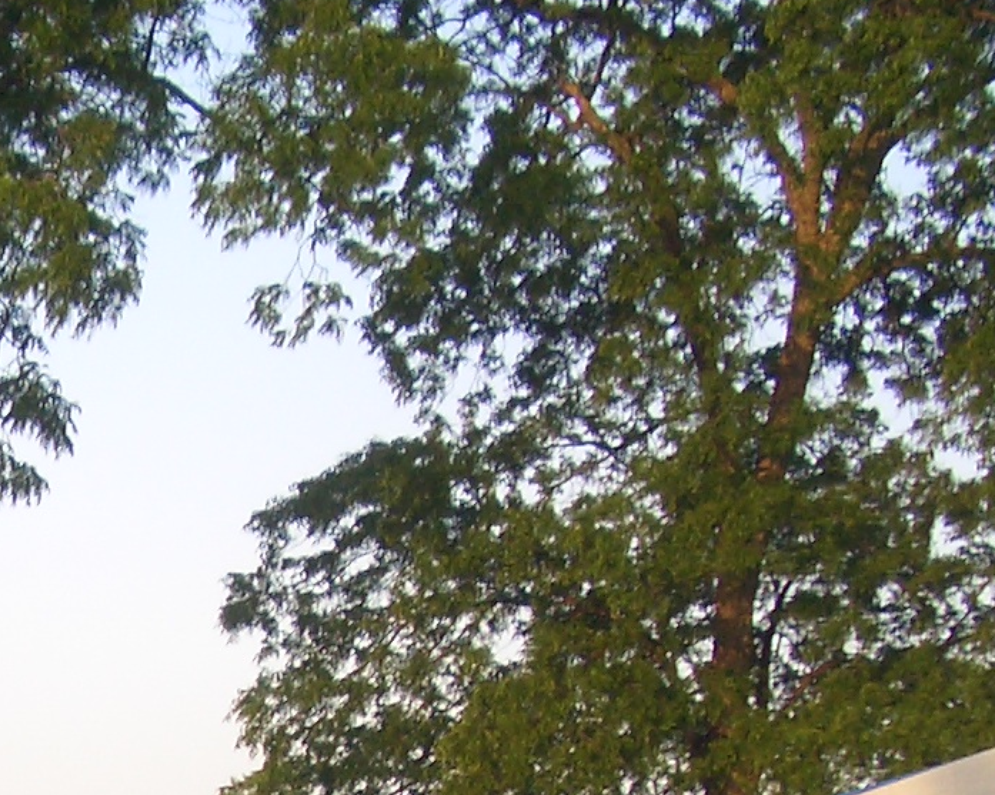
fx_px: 3326
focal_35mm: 113
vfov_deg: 13.0
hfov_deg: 16.1
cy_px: 1143
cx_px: -328
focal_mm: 5.8
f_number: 2.6
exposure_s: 1/250
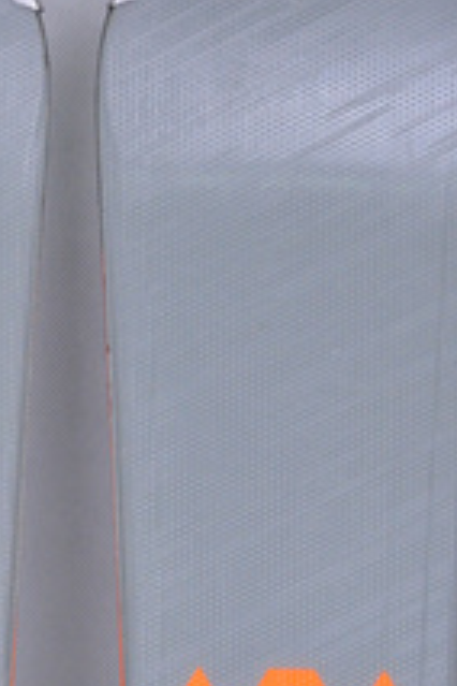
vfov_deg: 6.2
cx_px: 63
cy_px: 580
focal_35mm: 332
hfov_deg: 4.1
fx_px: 6322
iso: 3200
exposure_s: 1/125
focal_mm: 105
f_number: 8
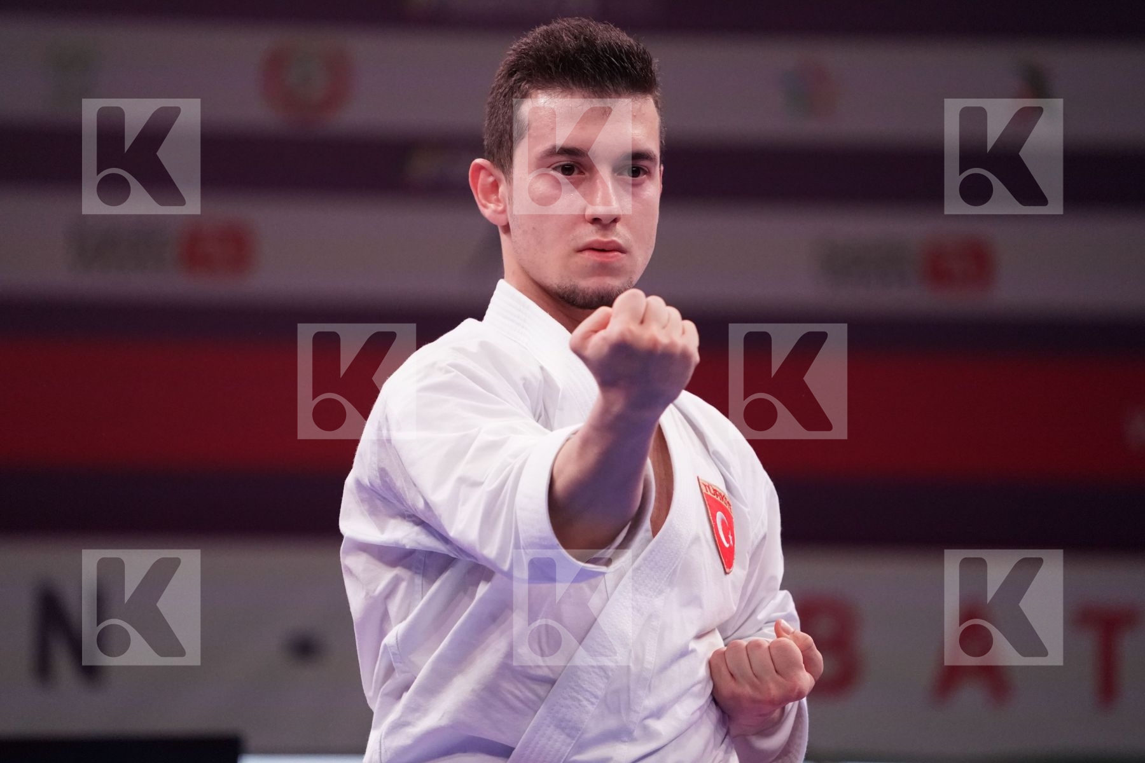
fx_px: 11481
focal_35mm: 361
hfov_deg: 5.7
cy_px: 382
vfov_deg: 3.8
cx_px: 572
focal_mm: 361
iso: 8000
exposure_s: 1/500
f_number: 5.6
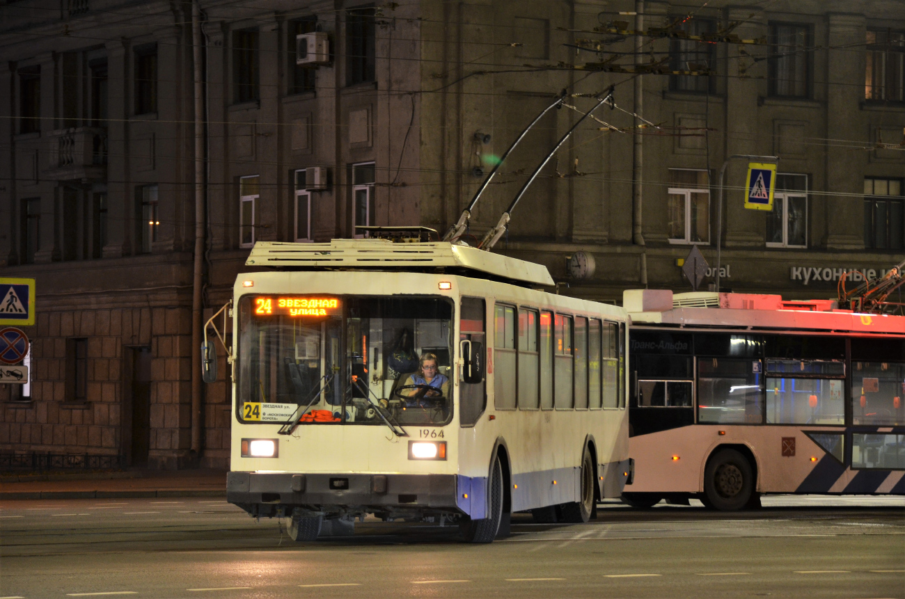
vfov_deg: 10.7
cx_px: 452
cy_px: 300
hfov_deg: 16.1
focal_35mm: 128
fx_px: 3199
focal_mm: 85
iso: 500
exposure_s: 1/20
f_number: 4.5
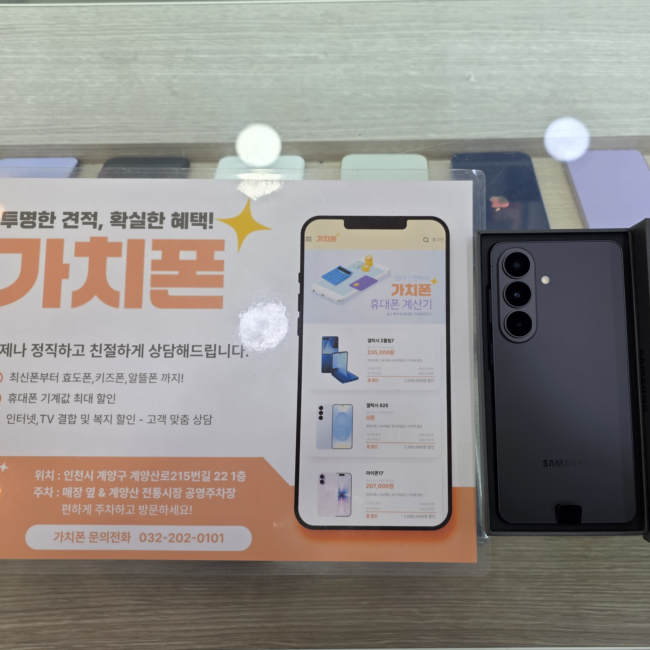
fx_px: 595
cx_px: 390
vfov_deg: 57.3
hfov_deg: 56.9
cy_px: 323
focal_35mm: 28
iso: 40
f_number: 1.7
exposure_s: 1/120
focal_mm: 6.25
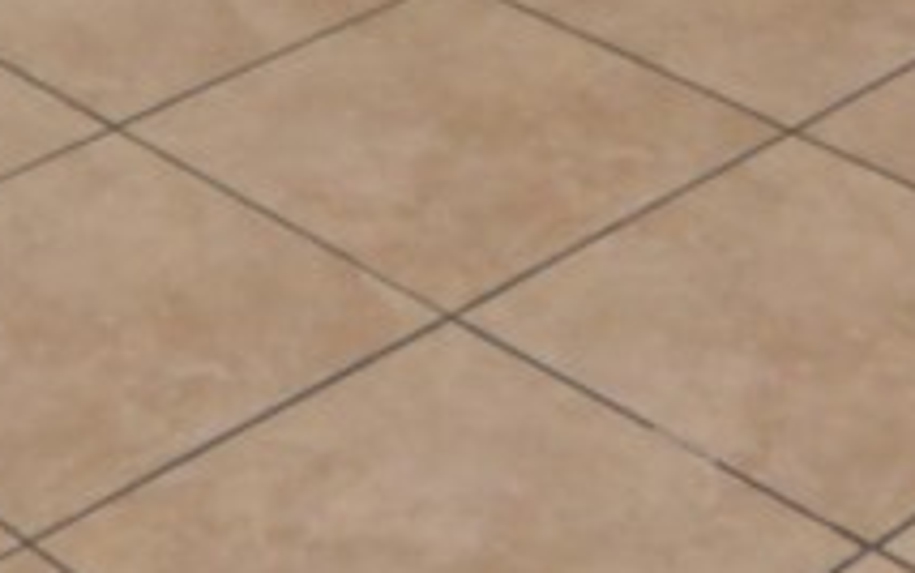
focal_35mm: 116
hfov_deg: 18.0
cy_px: -180
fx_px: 2894
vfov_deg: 11.0
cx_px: 398
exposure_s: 1/100
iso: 400
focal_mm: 10
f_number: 5
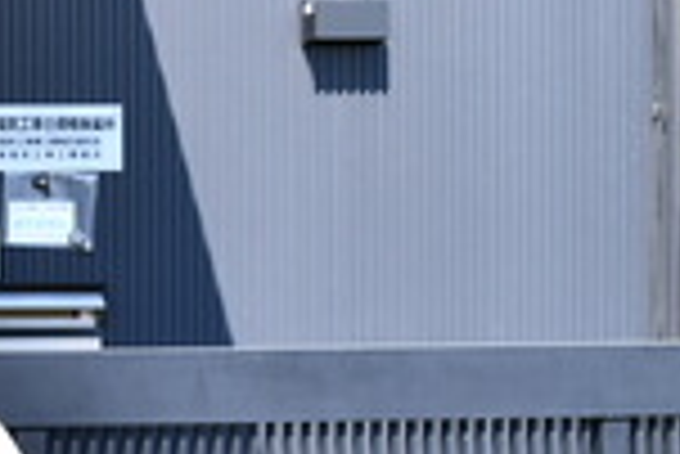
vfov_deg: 12.8
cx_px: -473
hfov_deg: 16.5
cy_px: 297
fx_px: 2023
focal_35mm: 107
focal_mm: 27
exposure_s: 1/200
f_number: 5.6
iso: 100
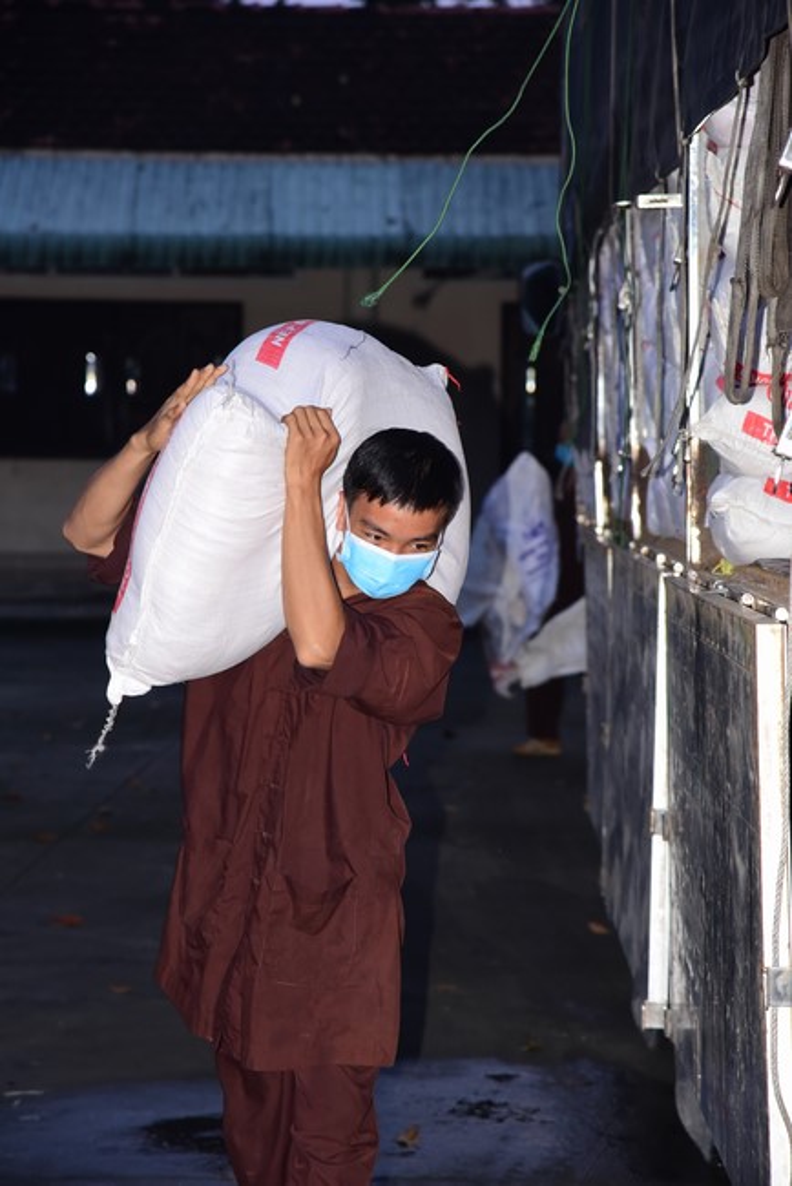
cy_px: 593
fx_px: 3955
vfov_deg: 17.1
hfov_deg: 11.4
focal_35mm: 120
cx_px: 396
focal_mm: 120
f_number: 5.6
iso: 1600
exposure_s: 1/160
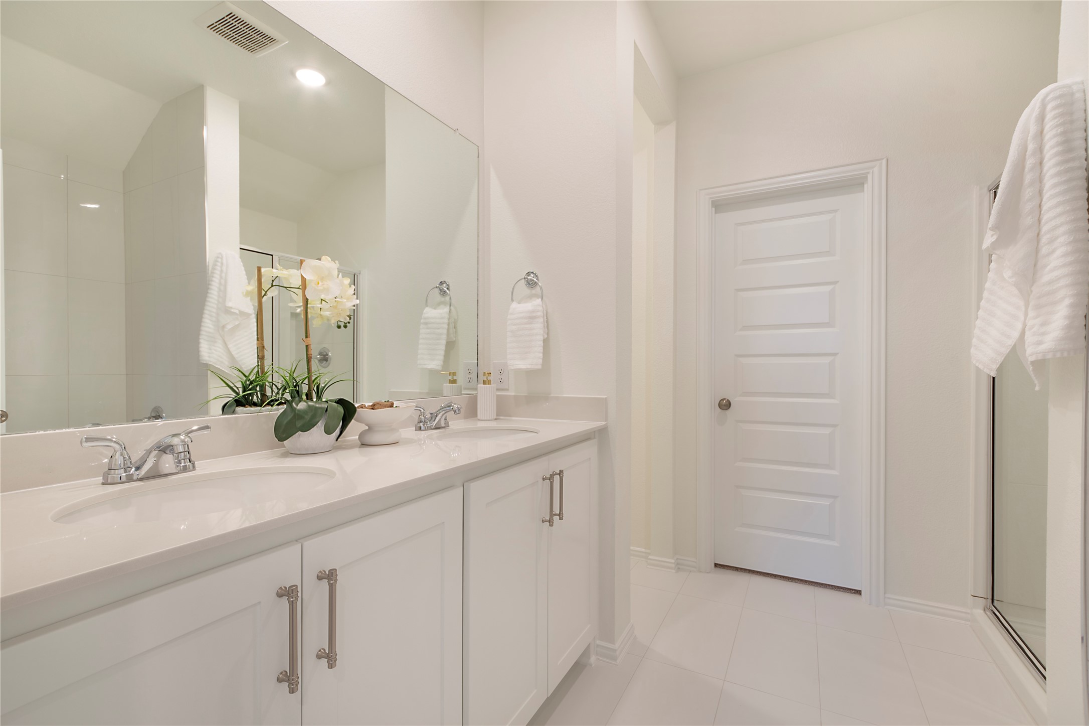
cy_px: 363
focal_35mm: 15
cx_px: 544
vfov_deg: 77.3
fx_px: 454
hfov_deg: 100.4
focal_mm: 10
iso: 100
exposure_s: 1/5
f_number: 11
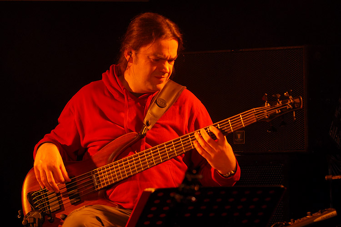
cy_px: 114
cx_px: 170
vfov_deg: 6.1
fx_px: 2131
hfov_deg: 9.1
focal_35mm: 225
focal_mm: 150
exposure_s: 1/80
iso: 400
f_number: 3.2
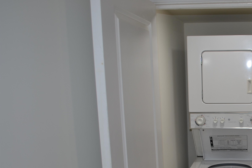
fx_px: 357
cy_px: 140
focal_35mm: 51
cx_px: 238
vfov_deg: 25.9
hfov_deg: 36.0
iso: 100
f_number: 3.5
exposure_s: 1/60
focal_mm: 18
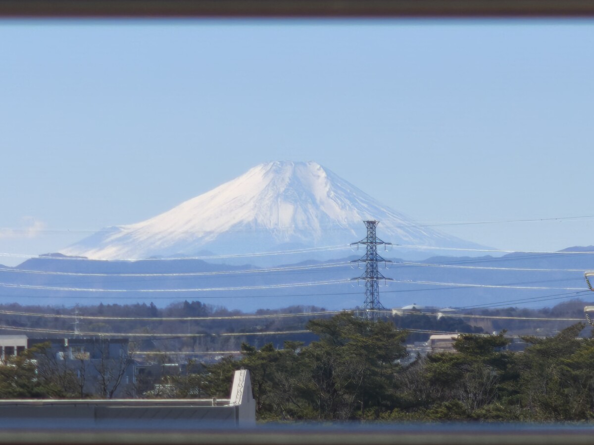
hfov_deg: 6.5
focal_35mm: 306
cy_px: 222
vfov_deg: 4.9
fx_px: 5251
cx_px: 297
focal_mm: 8.8
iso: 50
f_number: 2
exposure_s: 1/422
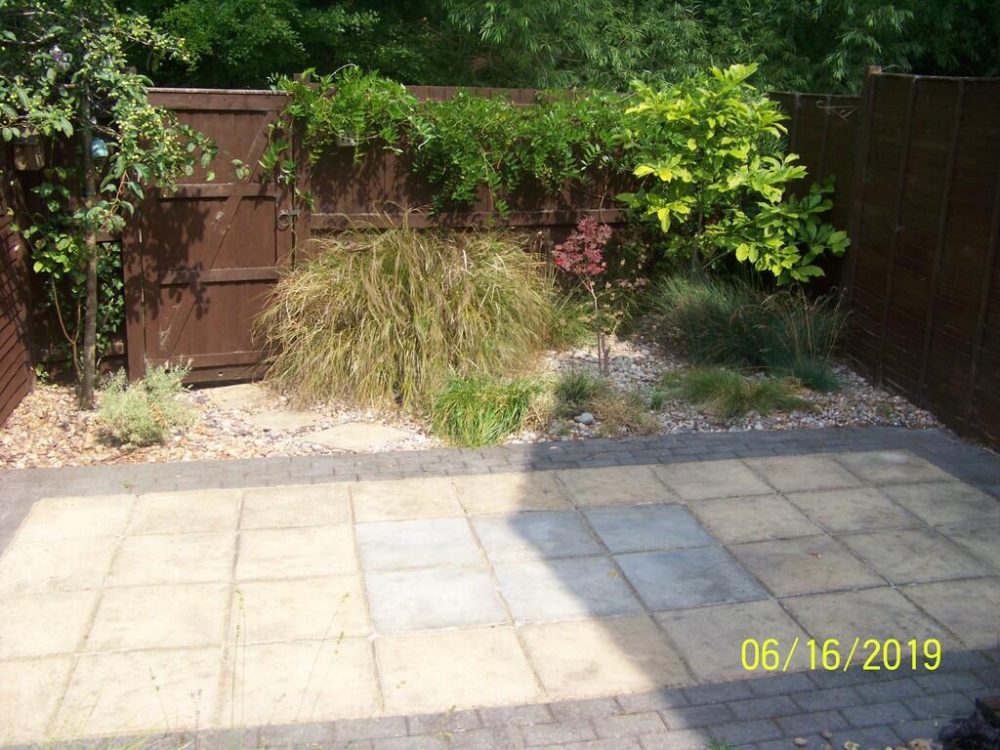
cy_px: 375
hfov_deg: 51.4
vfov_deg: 39.7
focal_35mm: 36
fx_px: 1040
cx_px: 500
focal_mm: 5.85
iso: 64
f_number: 3.2
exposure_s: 1/250
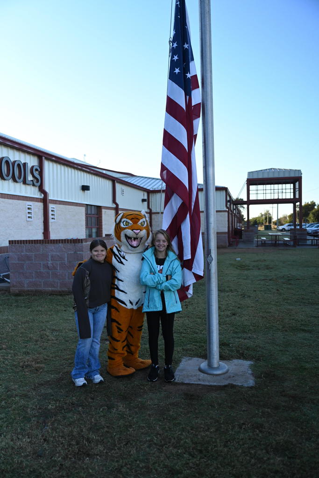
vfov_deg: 59.5
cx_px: 160
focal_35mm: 32
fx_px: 419
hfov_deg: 41.7
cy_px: 239
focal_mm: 31.5
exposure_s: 1/6400
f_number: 2.8
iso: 1600
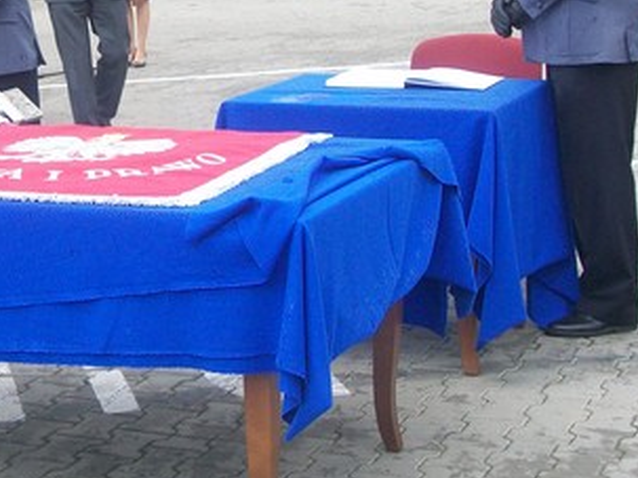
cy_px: 84
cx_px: 57
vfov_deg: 15.4
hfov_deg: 20.2
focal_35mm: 95
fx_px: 1750
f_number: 3
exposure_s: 1/250
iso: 64
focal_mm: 7.6
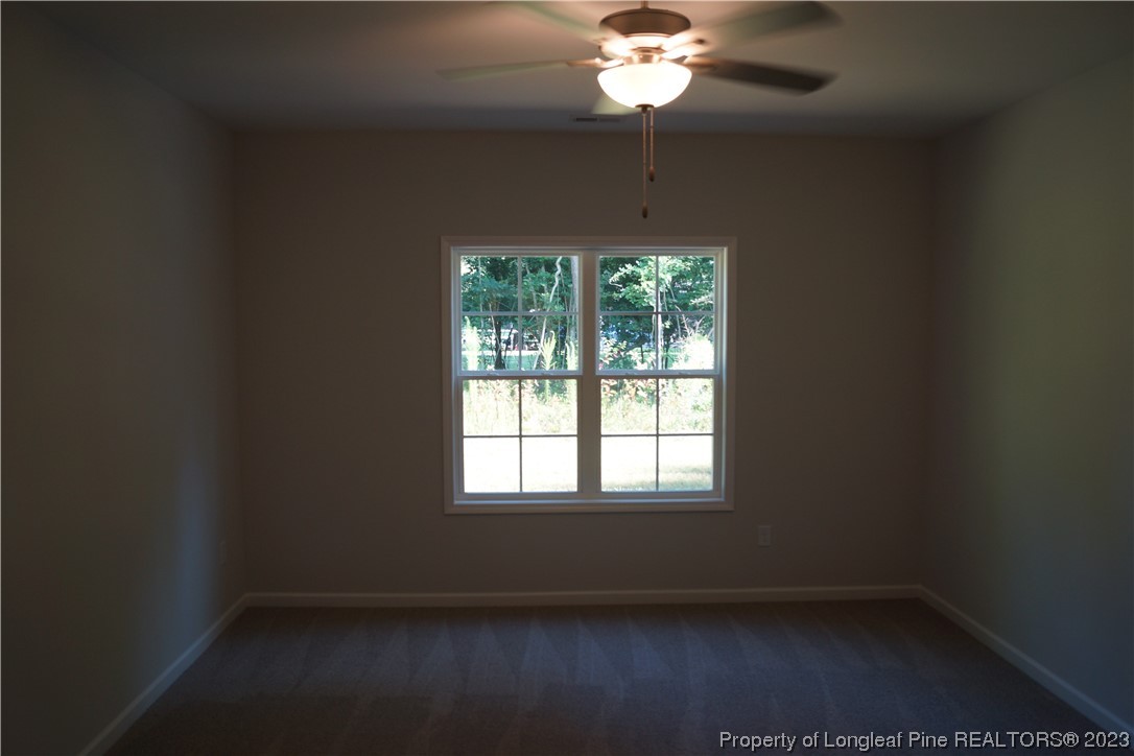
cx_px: 567
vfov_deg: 47.9
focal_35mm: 27
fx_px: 850
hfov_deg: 67.4
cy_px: 378
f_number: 4
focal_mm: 18
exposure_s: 1/60
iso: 200
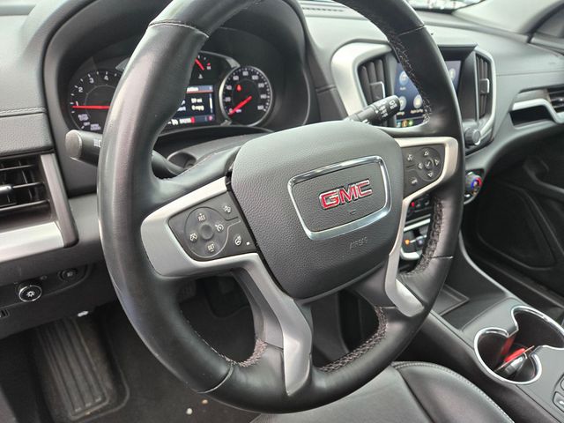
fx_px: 375
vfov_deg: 58.9
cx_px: 282
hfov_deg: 73.9
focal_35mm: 23
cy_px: 212
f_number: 1.8
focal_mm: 5.4
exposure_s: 1/120
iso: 200
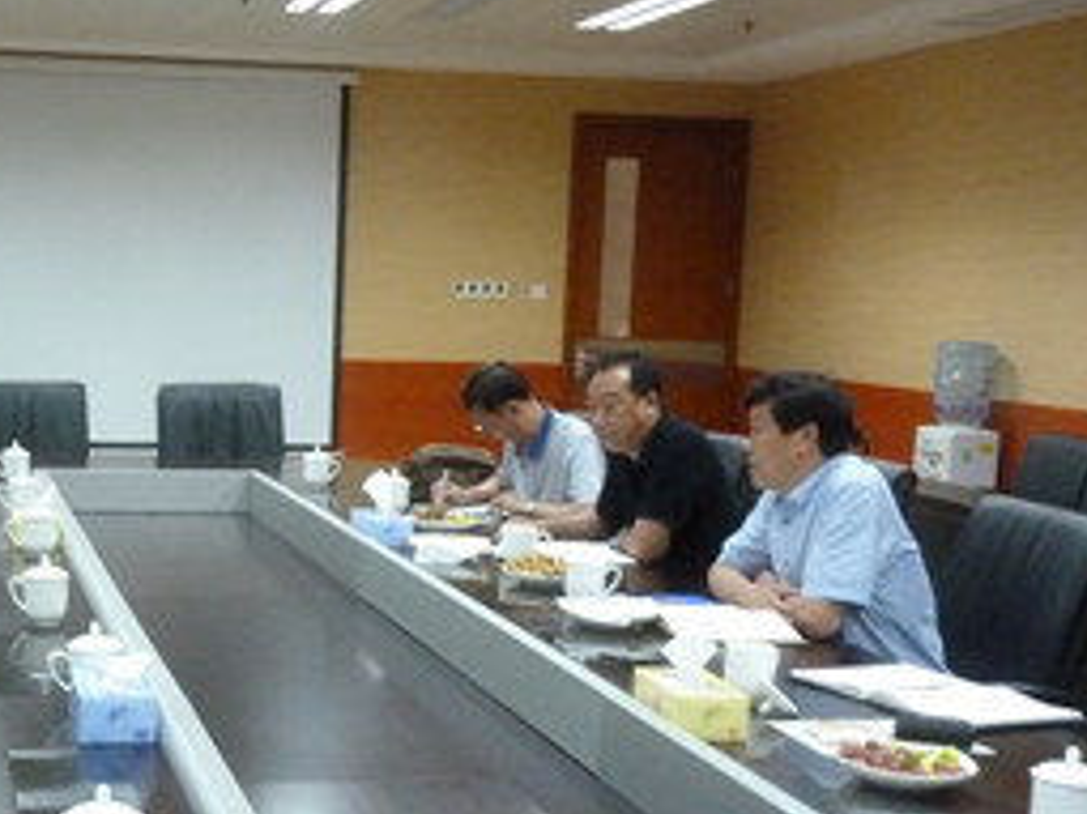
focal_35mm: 58
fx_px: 1820
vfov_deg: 25.1
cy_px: 537
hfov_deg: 32.5
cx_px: 243
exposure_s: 1/30
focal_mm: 6.1
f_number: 3.6
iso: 800
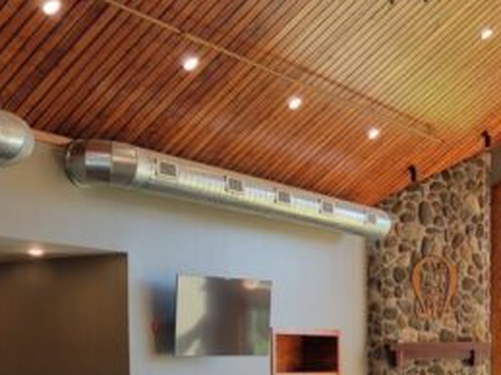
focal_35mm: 77
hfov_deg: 25.3
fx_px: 1114
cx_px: 284
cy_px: 419
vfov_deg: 18.4
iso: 64
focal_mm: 5.4
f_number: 1.8
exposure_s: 1/120
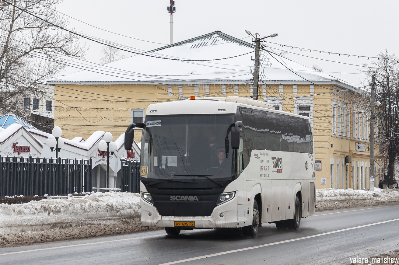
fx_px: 1030
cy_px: 132
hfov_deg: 21.9
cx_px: 200
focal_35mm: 93
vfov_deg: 14.7
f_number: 9
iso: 640
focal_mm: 62
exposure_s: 1/640
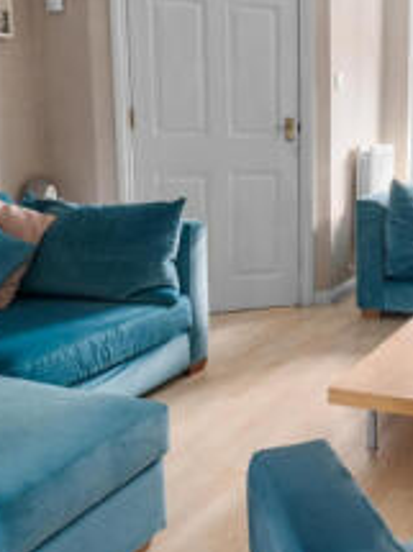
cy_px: 248
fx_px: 701
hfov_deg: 30.1
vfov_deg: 42.9
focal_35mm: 44
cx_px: 432
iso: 160
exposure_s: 6
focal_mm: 10
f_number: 7.1
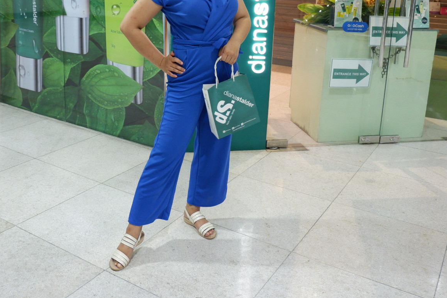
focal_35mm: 37
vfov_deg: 35.1
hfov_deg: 51.8
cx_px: 200
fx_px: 459
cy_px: 73
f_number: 3.5
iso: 1600
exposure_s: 1/34
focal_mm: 16
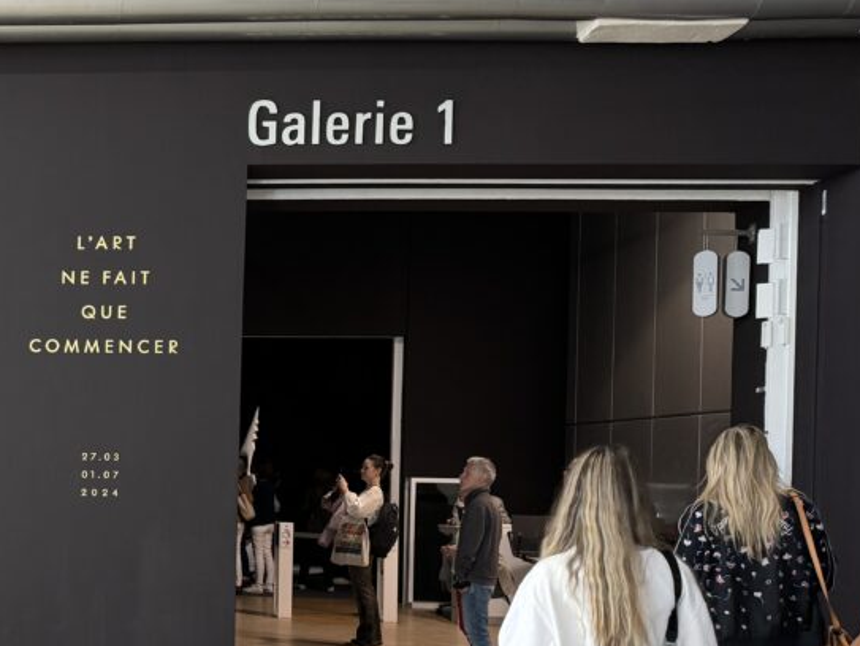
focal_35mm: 53
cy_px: 472
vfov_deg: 27.2
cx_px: -70
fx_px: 1318
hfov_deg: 32.2
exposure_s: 1/50
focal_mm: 6.76
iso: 160
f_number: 1.78
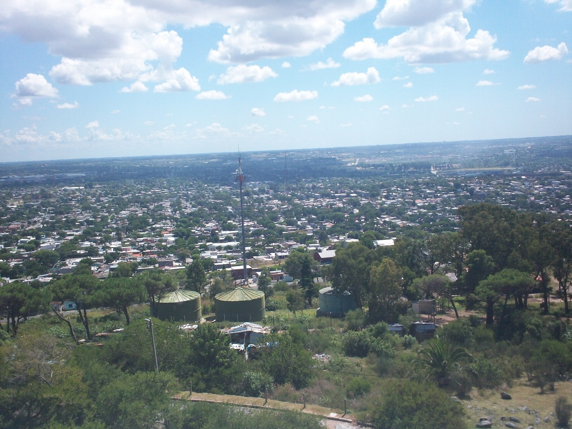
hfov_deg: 49.0
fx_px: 628
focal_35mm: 38
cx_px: 286
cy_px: 214
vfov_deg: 37.7
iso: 80
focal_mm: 6.3
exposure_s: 1/500
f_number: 4.5
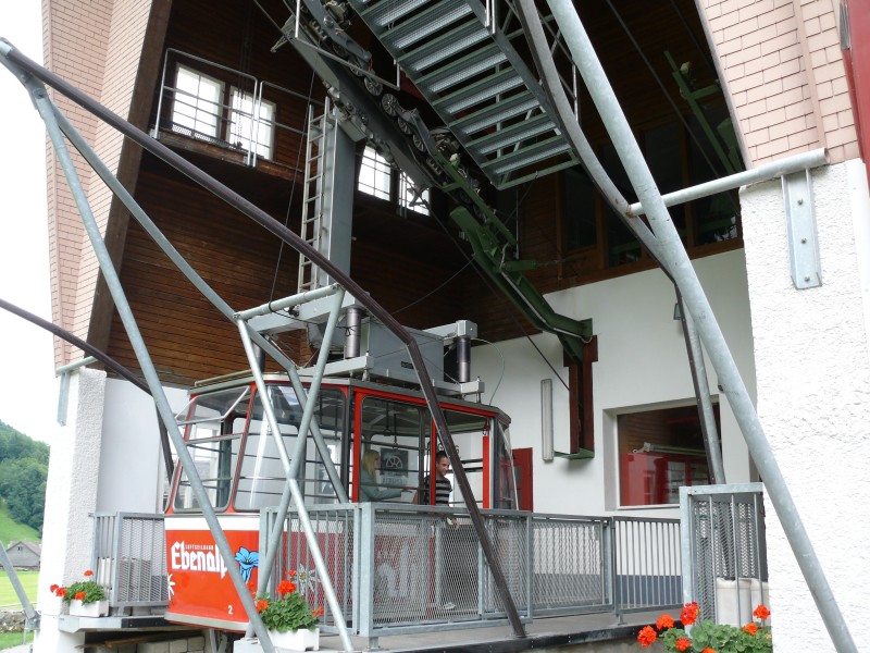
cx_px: 435
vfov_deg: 40.7
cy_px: 326
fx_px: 880
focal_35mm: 35
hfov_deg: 52.6
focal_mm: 7.4
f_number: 4
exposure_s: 1/125
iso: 100
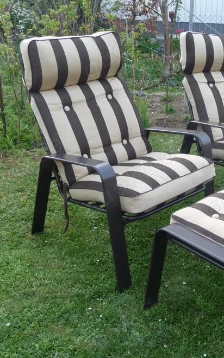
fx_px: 440
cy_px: 184
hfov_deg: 27.5
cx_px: 201
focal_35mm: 45
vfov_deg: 44.4
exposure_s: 1/100
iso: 100
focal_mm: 4.7
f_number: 3.3
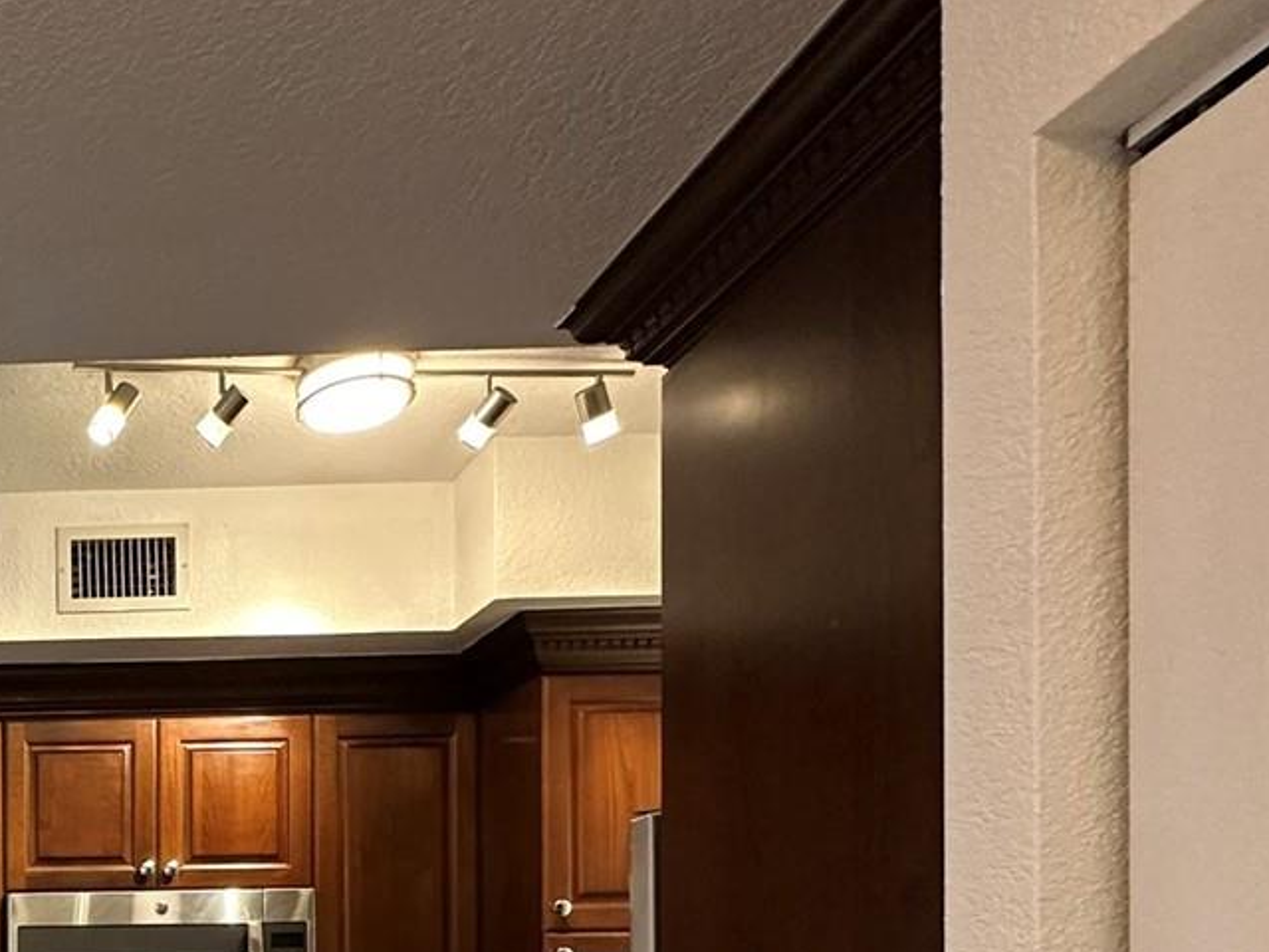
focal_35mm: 35
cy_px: 1057
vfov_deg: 34.8
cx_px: -141
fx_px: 1283
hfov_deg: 41.4
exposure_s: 1/120
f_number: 2.2
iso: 320
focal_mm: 2.22
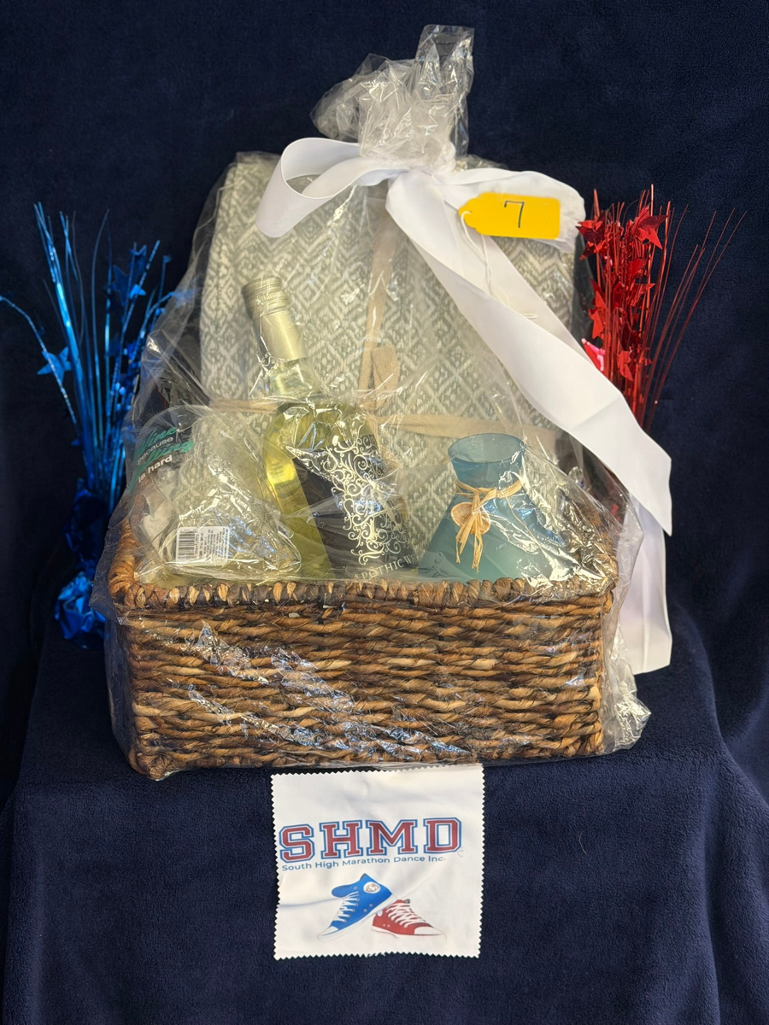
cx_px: 384
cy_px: 512
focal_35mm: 48
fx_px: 1422
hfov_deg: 30.3
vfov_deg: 39.7
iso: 200
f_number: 1.78
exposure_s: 1/40
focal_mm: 6.76
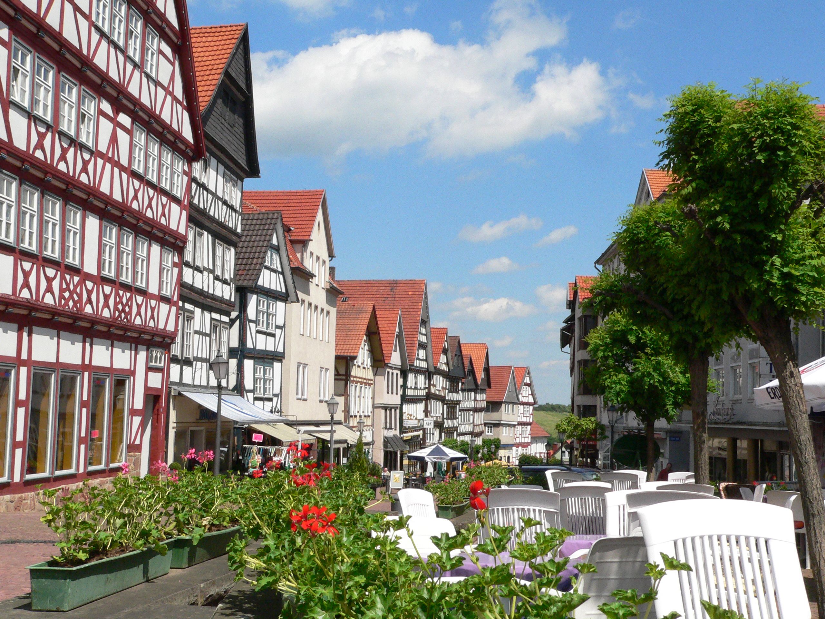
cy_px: 310
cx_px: 412
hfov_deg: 39.7
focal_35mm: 48
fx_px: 1144
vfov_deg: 30.3
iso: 200
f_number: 7.3
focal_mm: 7.9
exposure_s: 1/1000
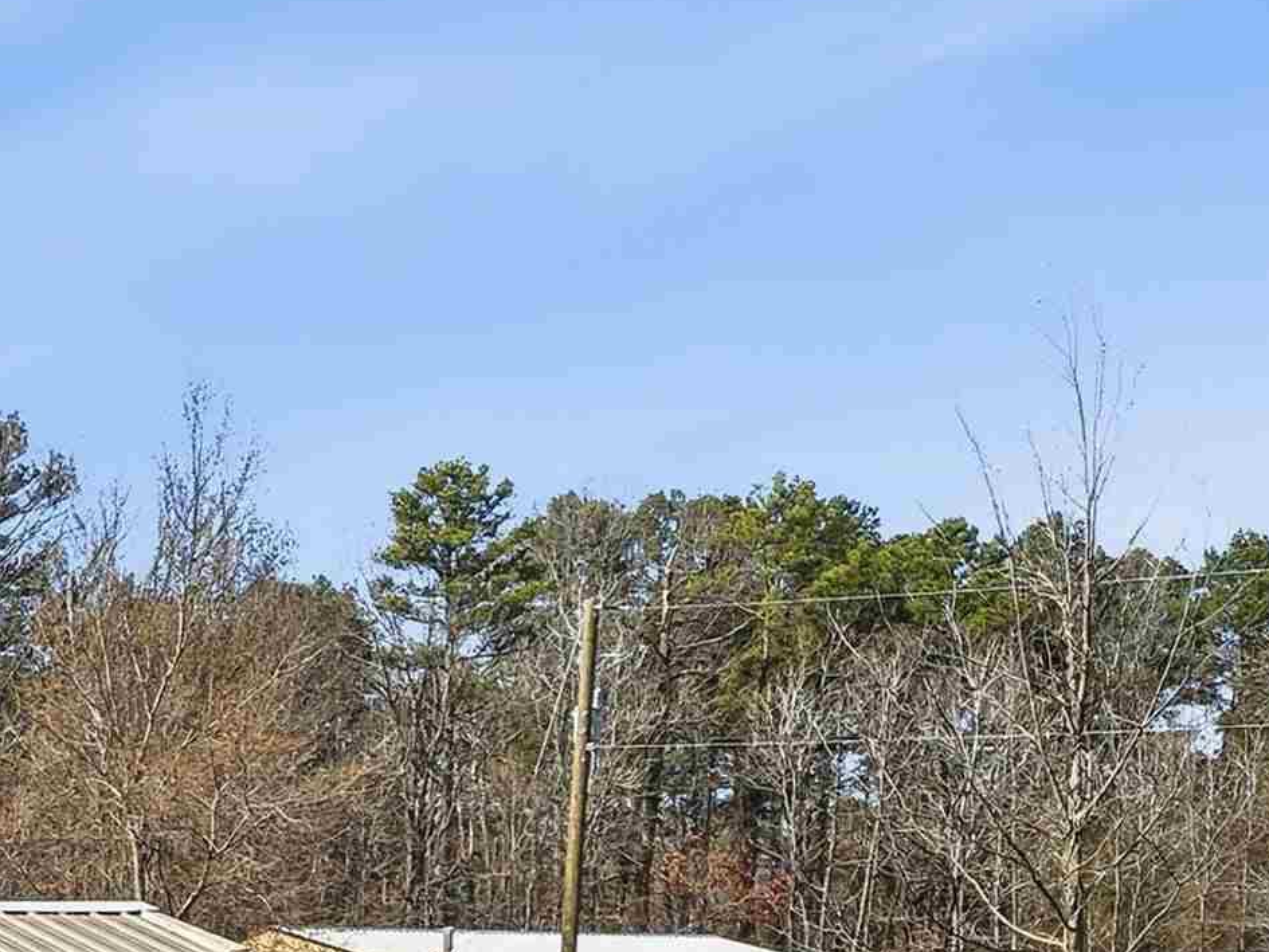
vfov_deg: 18.0
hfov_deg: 21.1
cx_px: -646
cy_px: 1139
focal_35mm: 78
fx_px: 2860
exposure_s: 1/3200
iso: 140
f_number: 1.8
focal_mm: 8.7
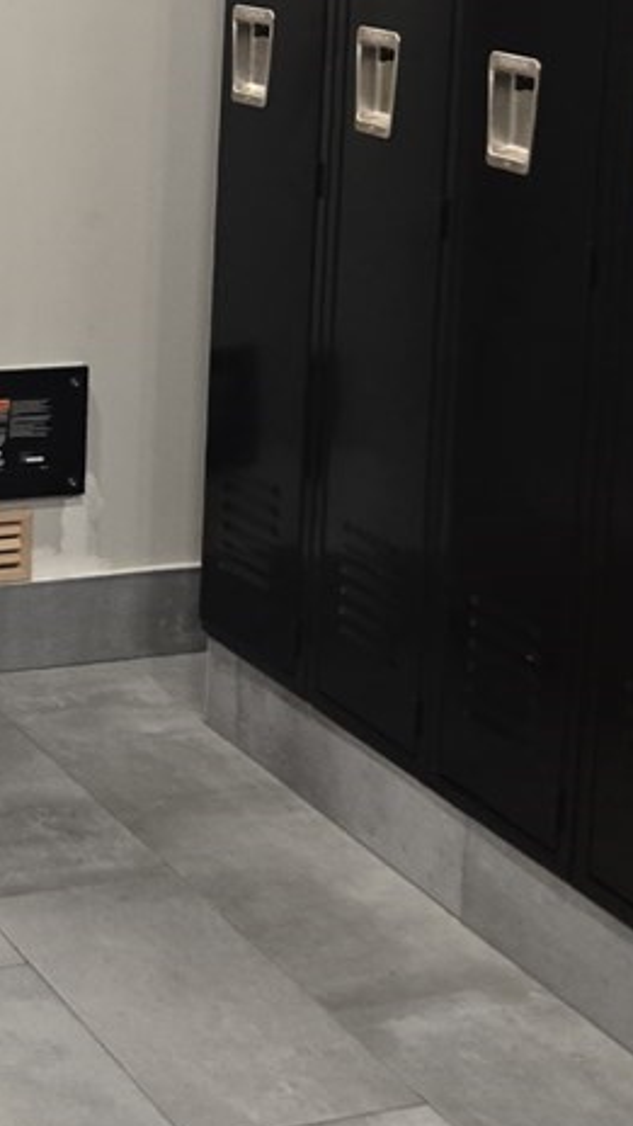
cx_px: -196
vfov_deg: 24.8
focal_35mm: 83
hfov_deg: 14.0
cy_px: 109
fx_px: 2477
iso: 320
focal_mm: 5.4
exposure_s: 1/120
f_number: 1.8
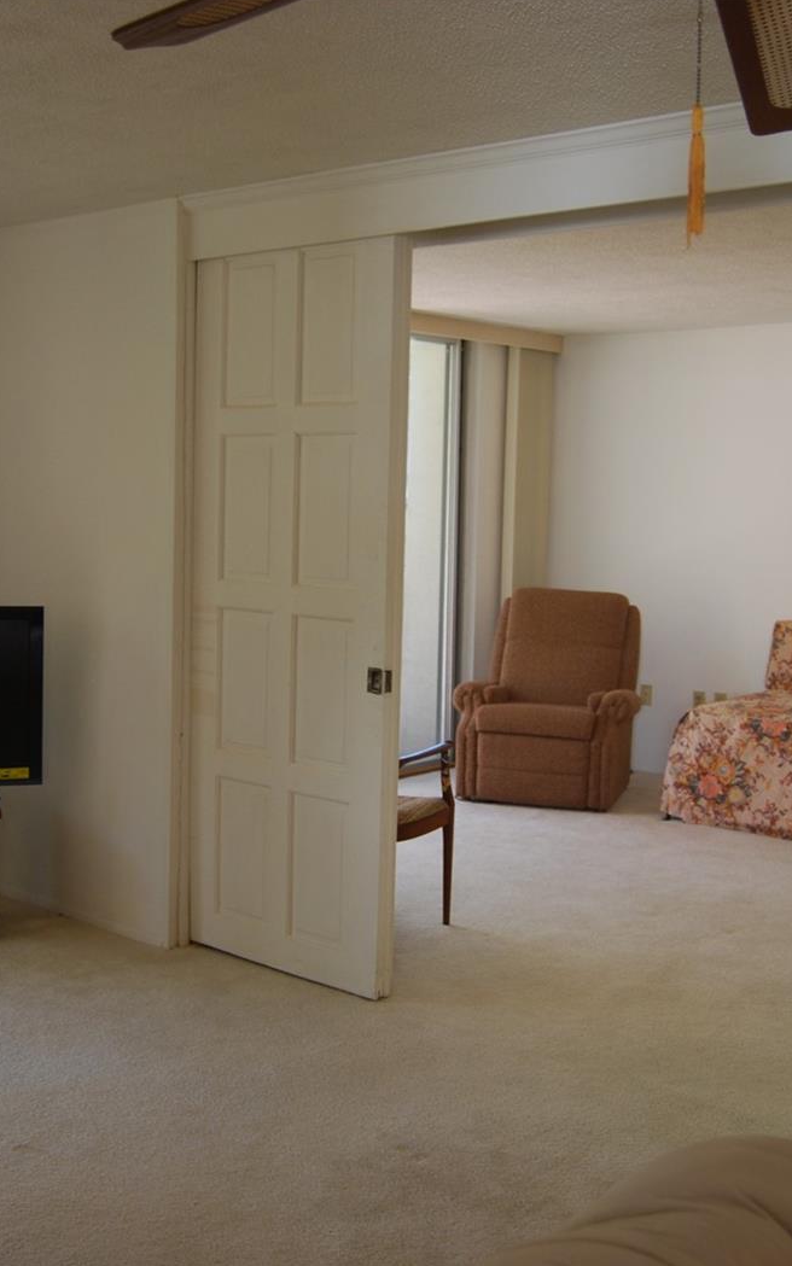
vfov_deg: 47.2
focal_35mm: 42
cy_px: 640
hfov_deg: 30.5
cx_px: 339
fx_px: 1450
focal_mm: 18
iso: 200
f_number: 3.5
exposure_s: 1/30
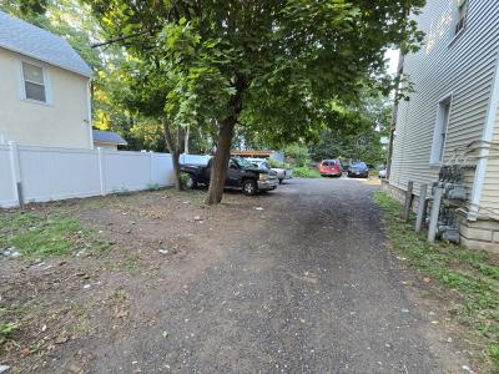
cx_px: 250
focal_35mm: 13
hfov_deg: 106.2
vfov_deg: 89.9
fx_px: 187
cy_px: 187
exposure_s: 1/60
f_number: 2.2
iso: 100
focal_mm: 2.2
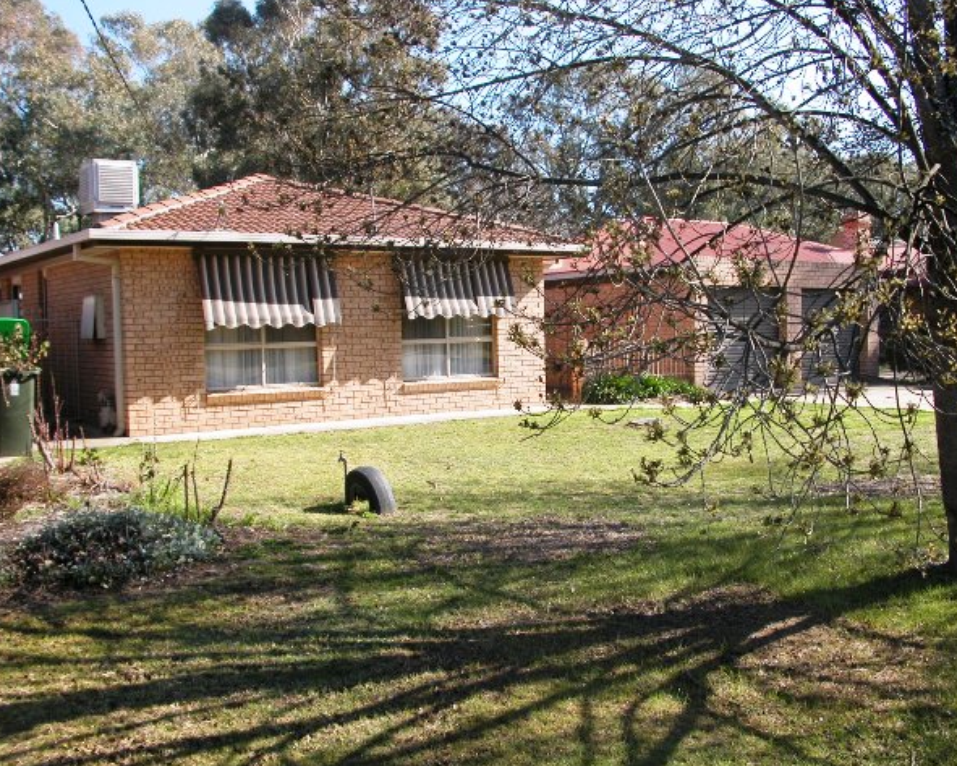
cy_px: 384
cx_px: 508
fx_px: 1048
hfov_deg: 49.0
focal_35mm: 37
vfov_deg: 40.1
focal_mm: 8.9
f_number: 5
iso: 100
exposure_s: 1/183
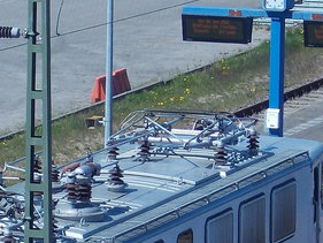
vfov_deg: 3.5
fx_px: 3949
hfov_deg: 4.7
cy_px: 313
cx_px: 92
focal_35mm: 423
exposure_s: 1/250
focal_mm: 17.6
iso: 80
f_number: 5.5
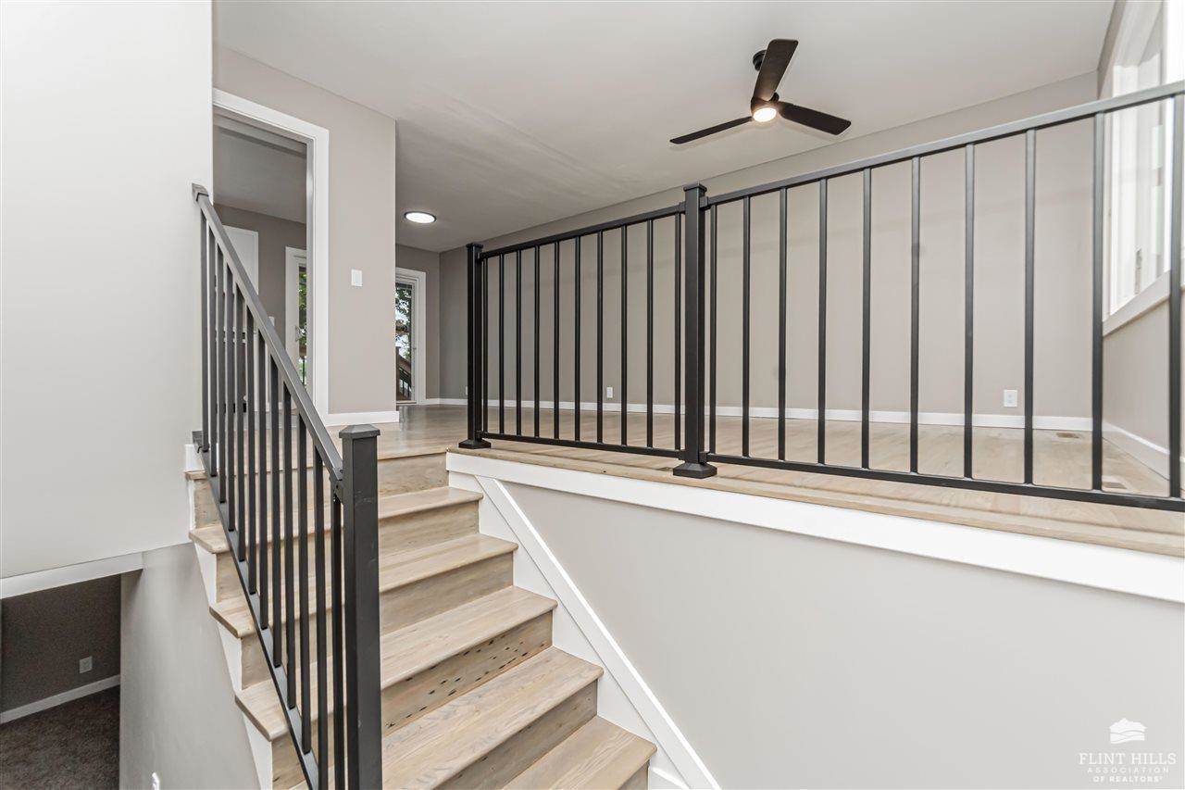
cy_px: 395
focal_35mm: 15
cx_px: 592
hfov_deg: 100.4
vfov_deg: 77.3
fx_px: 494
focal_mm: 10
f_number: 10
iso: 1250
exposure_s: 1/60
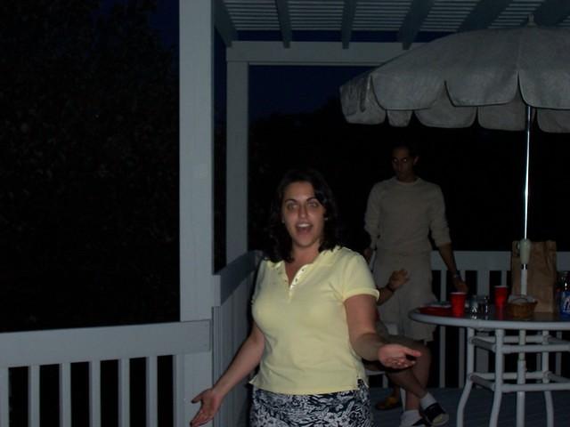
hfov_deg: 27.4
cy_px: 214
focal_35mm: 71
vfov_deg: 20.7
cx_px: 285
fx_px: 1169
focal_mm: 10.8
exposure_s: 1/90
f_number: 4
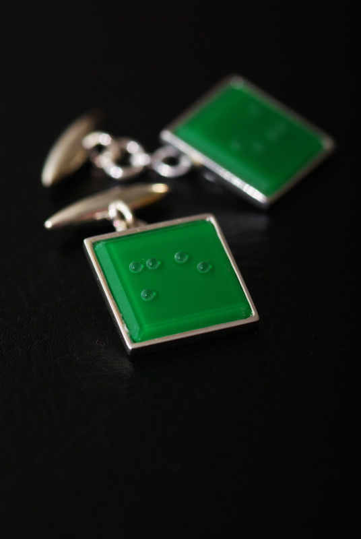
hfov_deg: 8.7
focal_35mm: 158
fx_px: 2361
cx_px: 180
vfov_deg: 13.0
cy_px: 270
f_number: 5.6
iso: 400
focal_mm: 105
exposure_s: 1/180
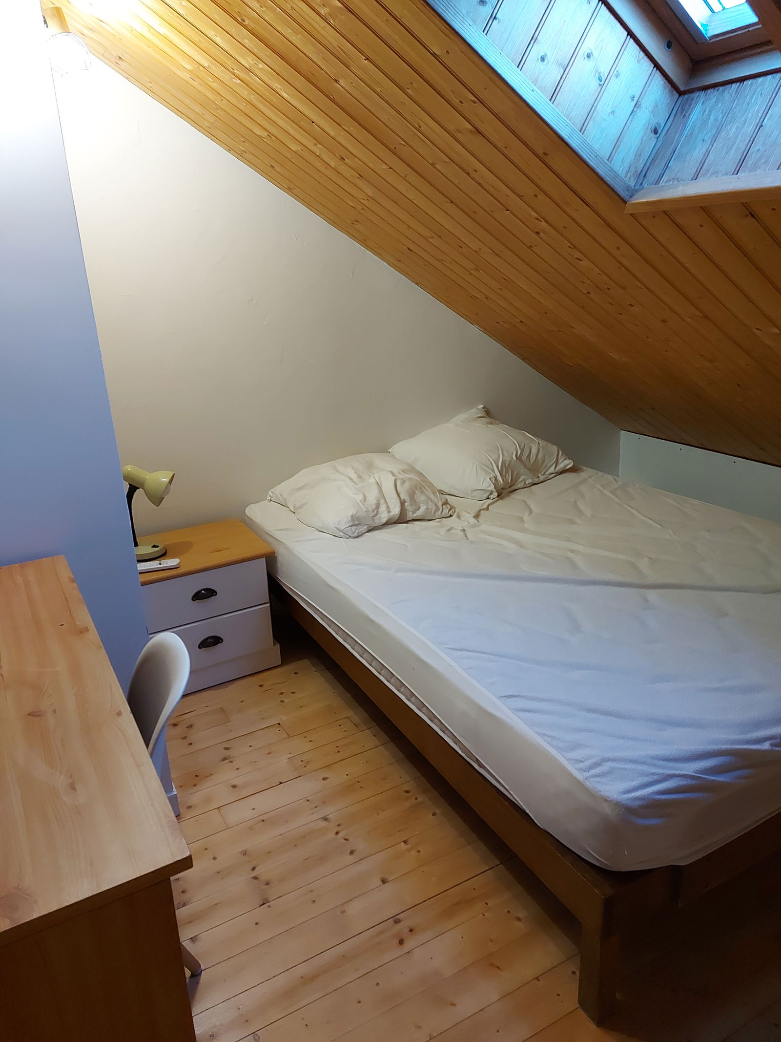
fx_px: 722
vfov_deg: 71.6
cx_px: 390
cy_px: 521
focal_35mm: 24
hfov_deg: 56.8
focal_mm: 5.23
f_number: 1.8
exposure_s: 1/33
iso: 320
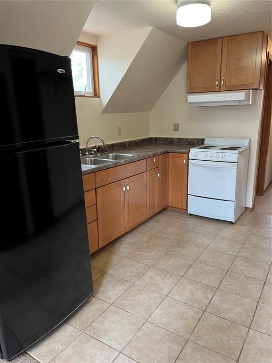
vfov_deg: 67.3
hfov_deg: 53.0
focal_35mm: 26
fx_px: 273
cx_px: 136
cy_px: 182
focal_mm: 5.1
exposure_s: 1/60
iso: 100
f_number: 1.6
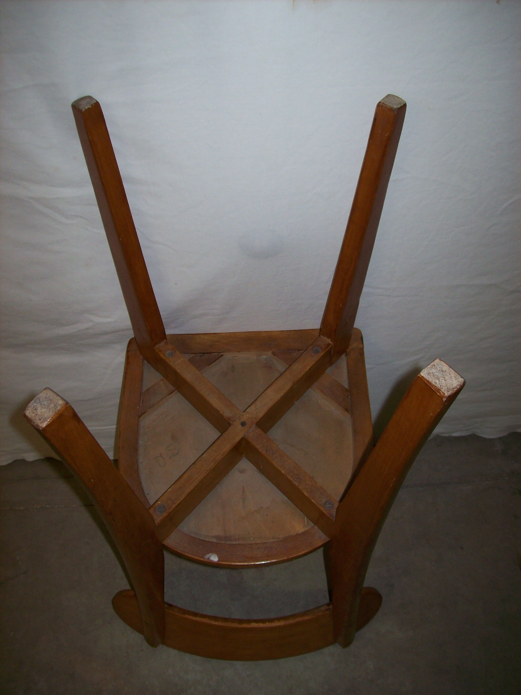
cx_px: 260
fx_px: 723
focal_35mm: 36
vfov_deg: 51.4
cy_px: 348
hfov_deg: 39.6
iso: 80
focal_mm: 6
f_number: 2.7
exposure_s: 1/64
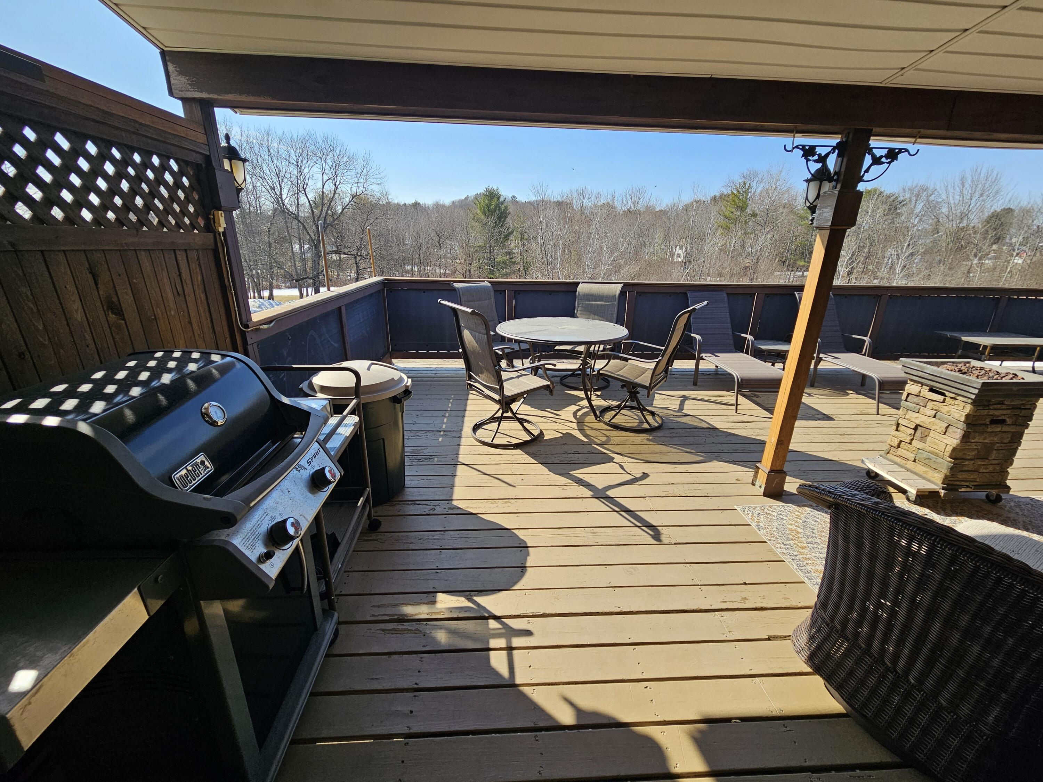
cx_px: 522
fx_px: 392
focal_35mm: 13
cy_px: 391
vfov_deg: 89.9
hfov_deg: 106.2
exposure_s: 1/1093
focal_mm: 2.2
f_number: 2.2
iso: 50
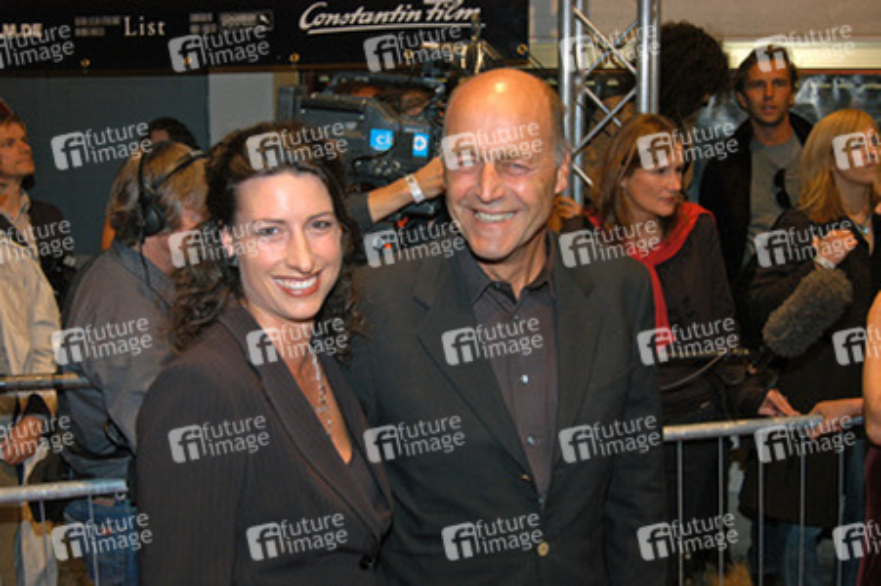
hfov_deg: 41.1
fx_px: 1174
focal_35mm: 48
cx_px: 440
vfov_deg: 28.0
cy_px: 293
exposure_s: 1/125
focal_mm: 32
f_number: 5
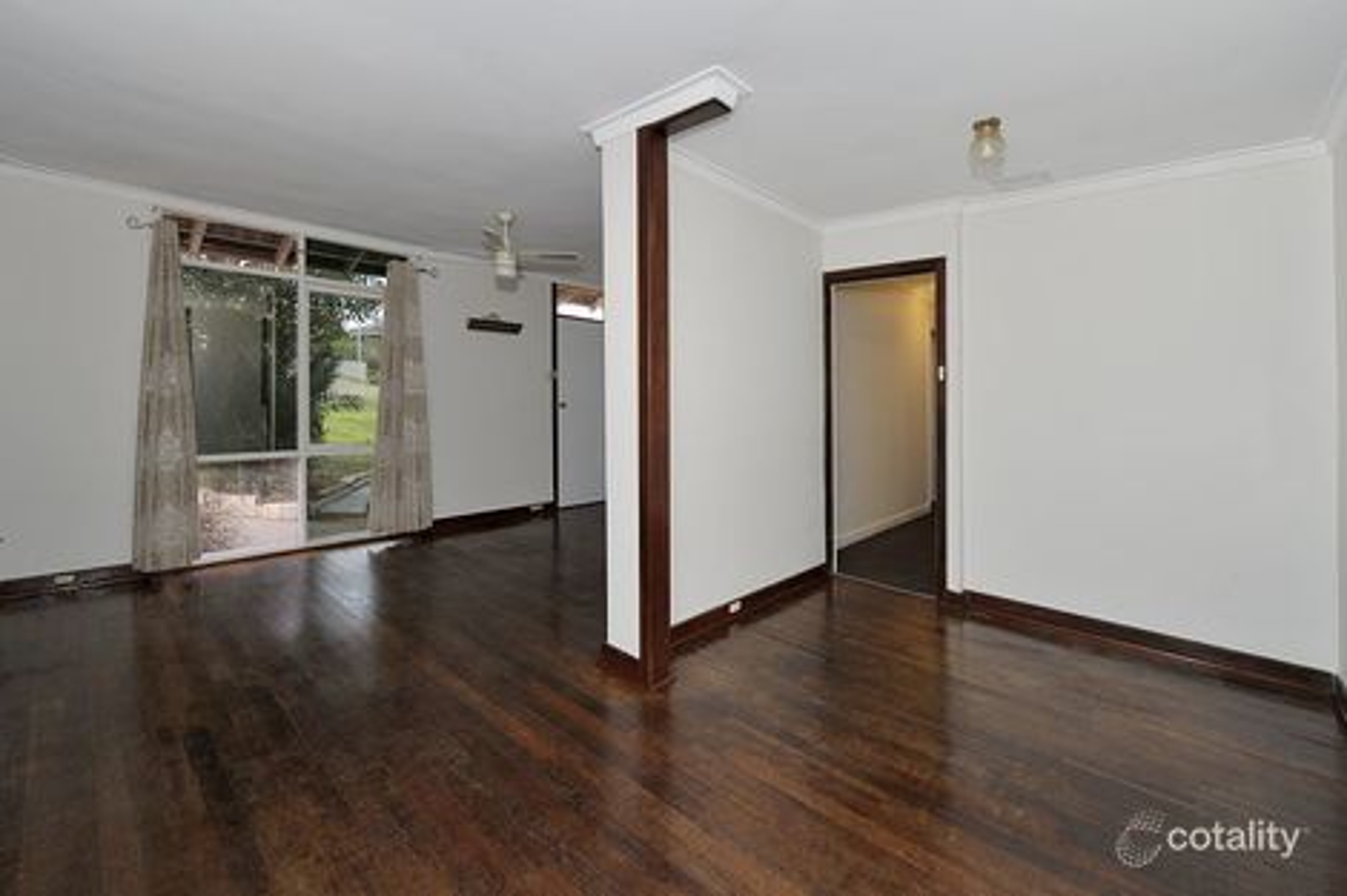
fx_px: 524
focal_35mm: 14
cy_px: 448
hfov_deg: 104.3
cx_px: 674
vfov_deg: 81.2
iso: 400
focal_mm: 14
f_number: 9
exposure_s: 1/30
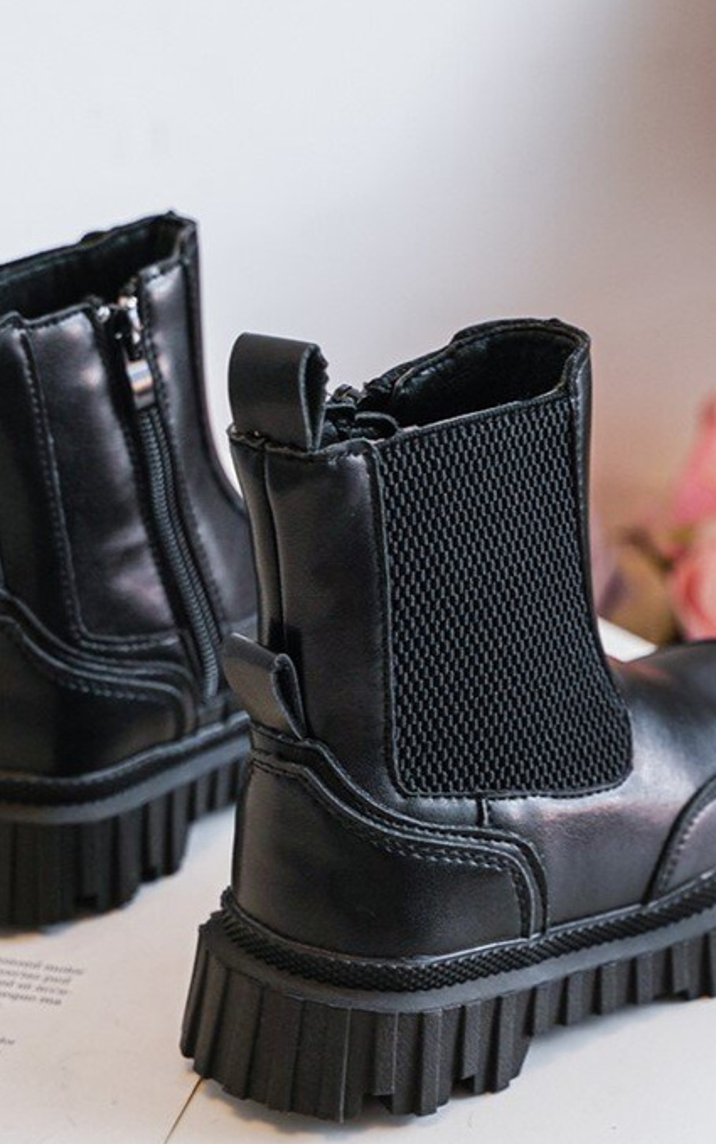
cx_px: 345
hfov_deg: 24.0
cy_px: 581
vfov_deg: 37.5
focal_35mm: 54
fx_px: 1684
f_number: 4
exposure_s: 1/100
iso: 500
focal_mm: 48
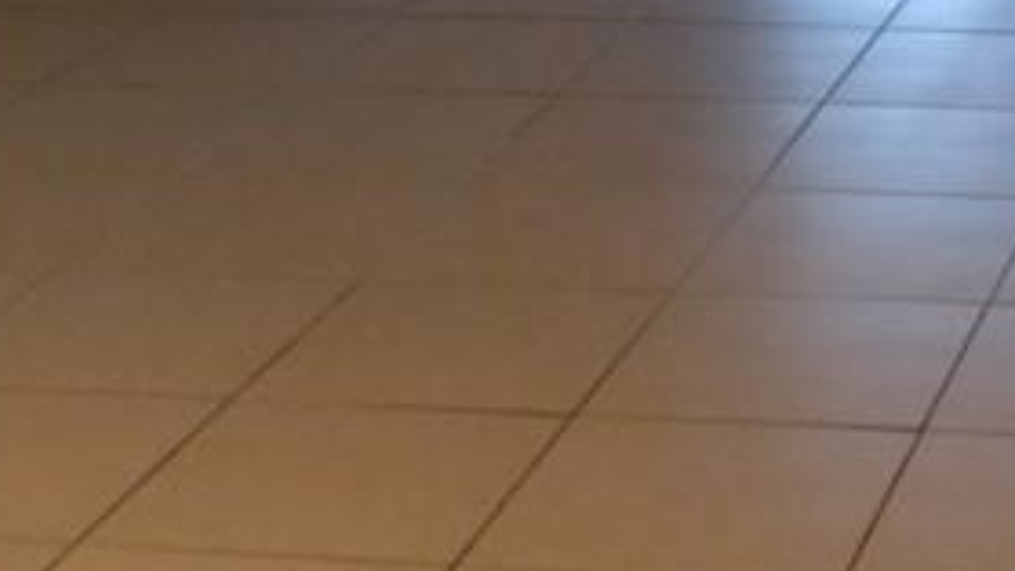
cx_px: 1171
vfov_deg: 8.3
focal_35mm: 140
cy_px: -498
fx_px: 3768
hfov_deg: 14.9
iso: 80
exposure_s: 1/20
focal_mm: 4.28
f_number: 2.4
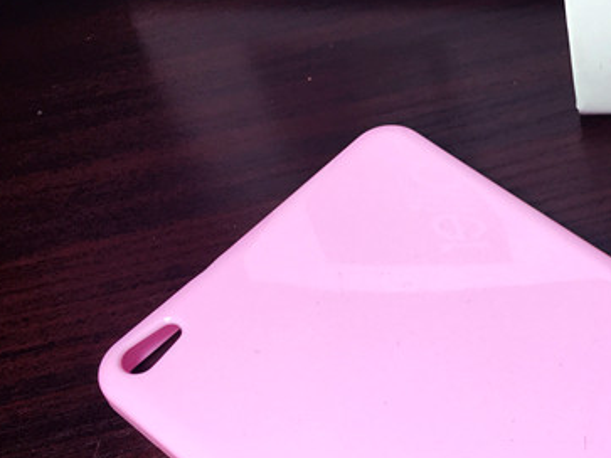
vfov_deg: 22.0
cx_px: 594
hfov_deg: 28.6
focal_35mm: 64
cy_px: 470
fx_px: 1129
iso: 25
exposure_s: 1/100
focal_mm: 4.15
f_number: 2.2
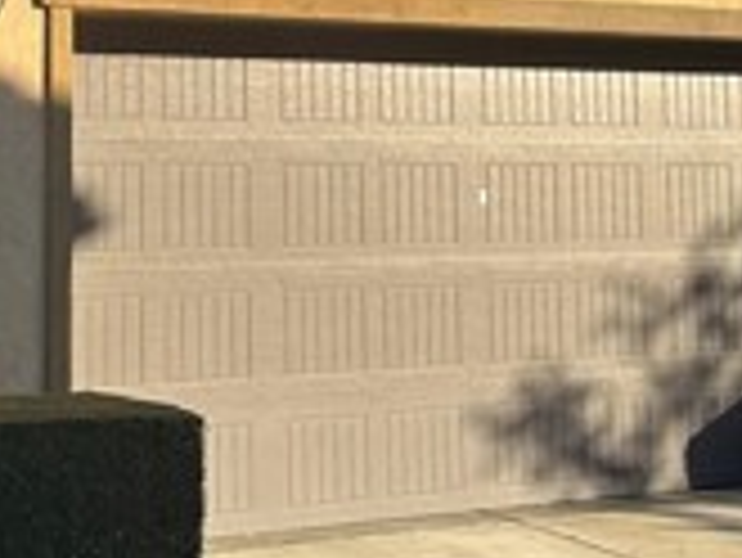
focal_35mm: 93
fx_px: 1995
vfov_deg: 15.6
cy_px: -9
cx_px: 283
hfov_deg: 21.0
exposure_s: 1/2469
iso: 80
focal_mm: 6.86
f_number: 1.78
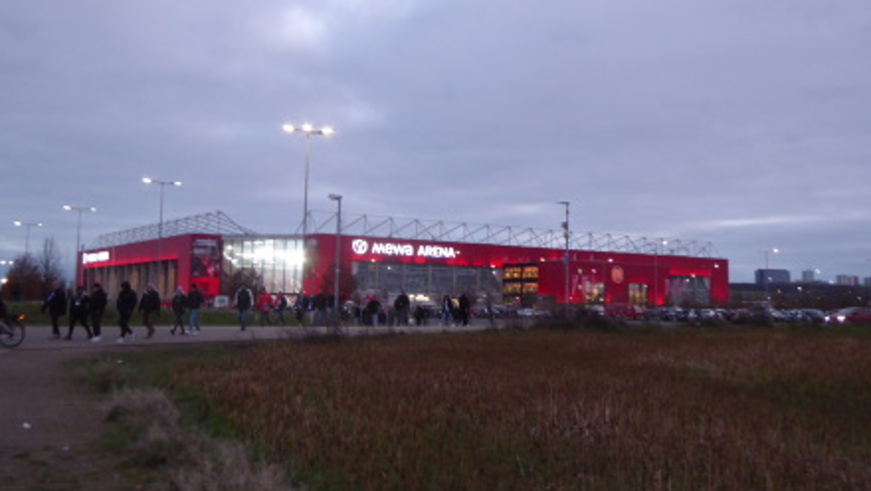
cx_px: 439
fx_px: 901
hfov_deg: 51.6
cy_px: 212
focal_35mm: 39
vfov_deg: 30.4
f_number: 3.7
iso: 400
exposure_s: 1/20
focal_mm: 6.3
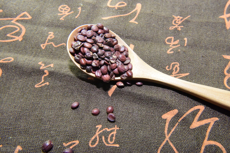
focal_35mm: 31
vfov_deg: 42.3
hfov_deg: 60.3
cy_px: 76
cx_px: 115
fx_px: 198
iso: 12800
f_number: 22
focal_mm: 31
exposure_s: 1/250
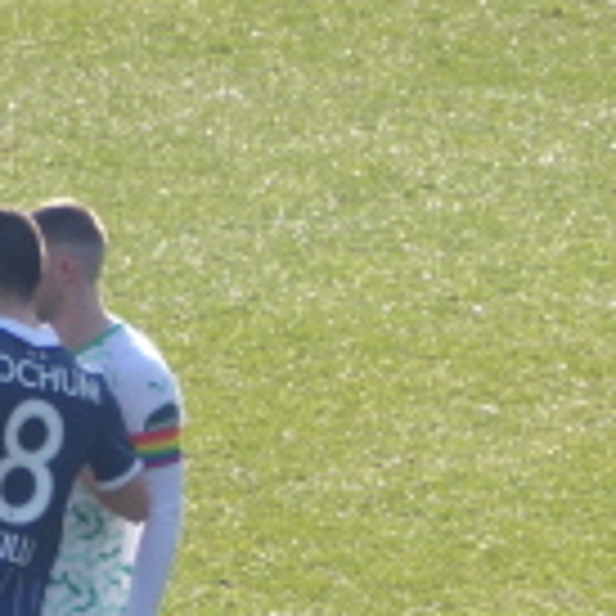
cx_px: -171
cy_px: 616
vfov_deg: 0.8
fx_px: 41957
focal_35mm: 2084
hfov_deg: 0.8
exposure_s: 1/125
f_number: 6.4
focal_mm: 129
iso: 100
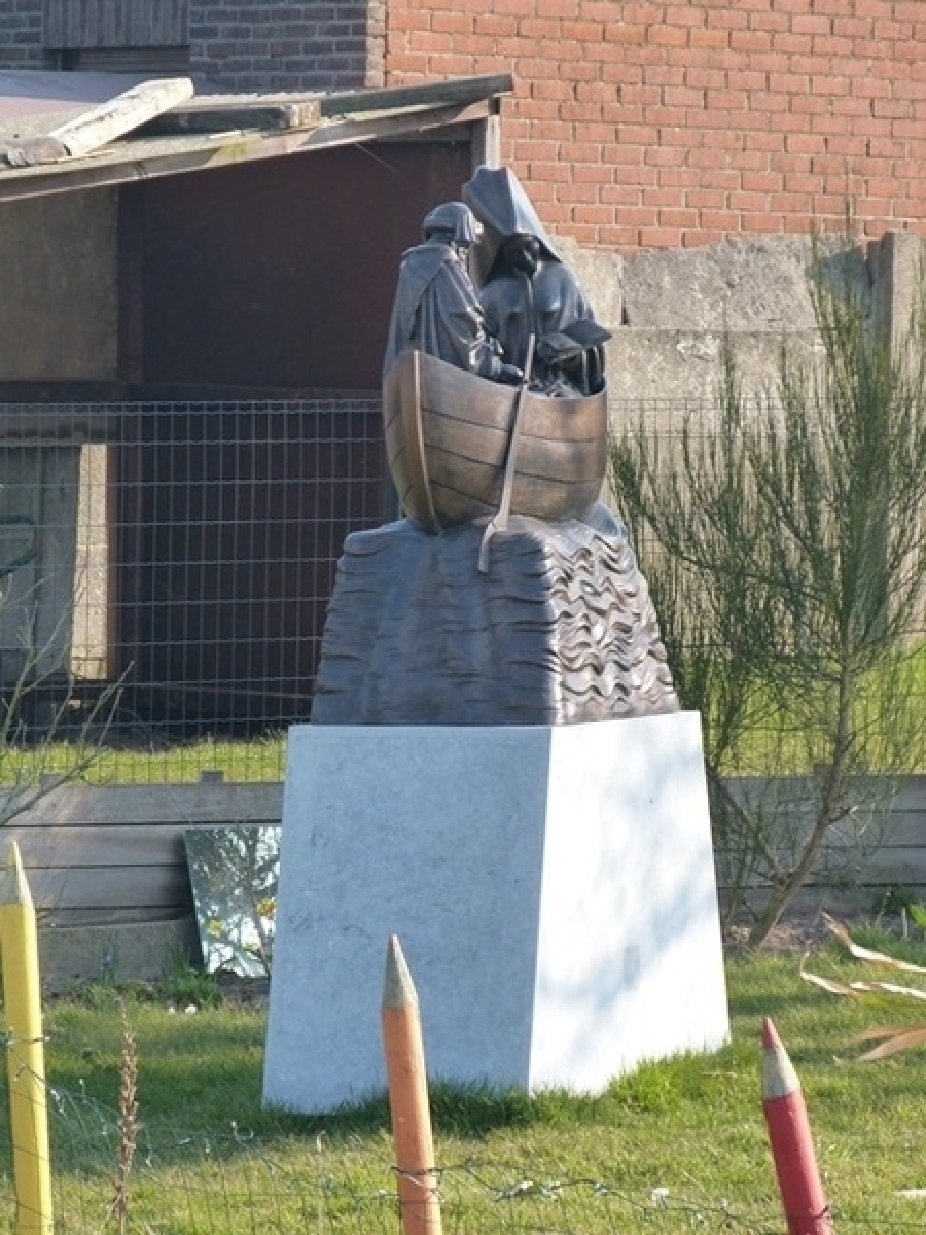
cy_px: 618
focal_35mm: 214
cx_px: 463
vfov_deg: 9.2
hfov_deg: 6.9
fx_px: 7633
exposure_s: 1/160
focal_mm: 38.6
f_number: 4
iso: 125
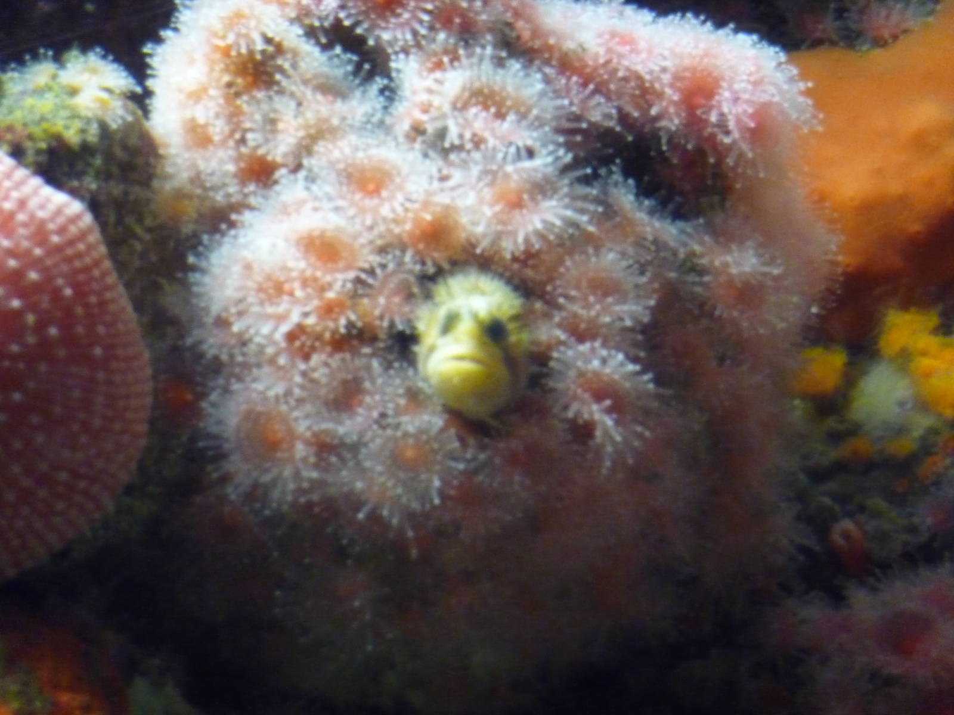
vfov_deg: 5.3
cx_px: 477
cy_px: 358
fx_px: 7717
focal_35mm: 280
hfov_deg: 7.1
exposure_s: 1/6
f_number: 4.9
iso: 800
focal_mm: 47
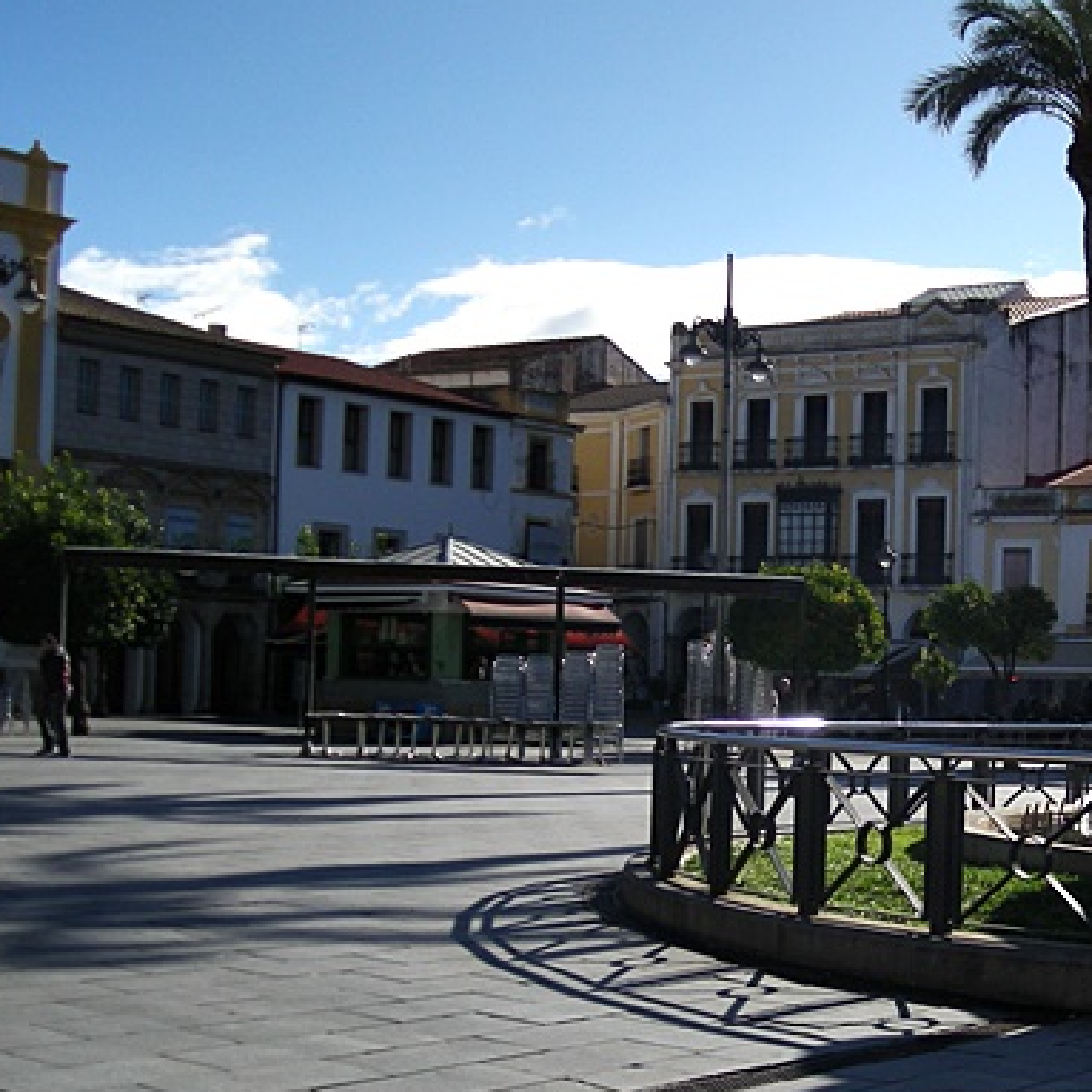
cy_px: 613
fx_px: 2106
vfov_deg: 29.0
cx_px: 818
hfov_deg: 28.6
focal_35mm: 59
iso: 50
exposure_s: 1/374
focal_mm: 5.7
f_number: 5.7
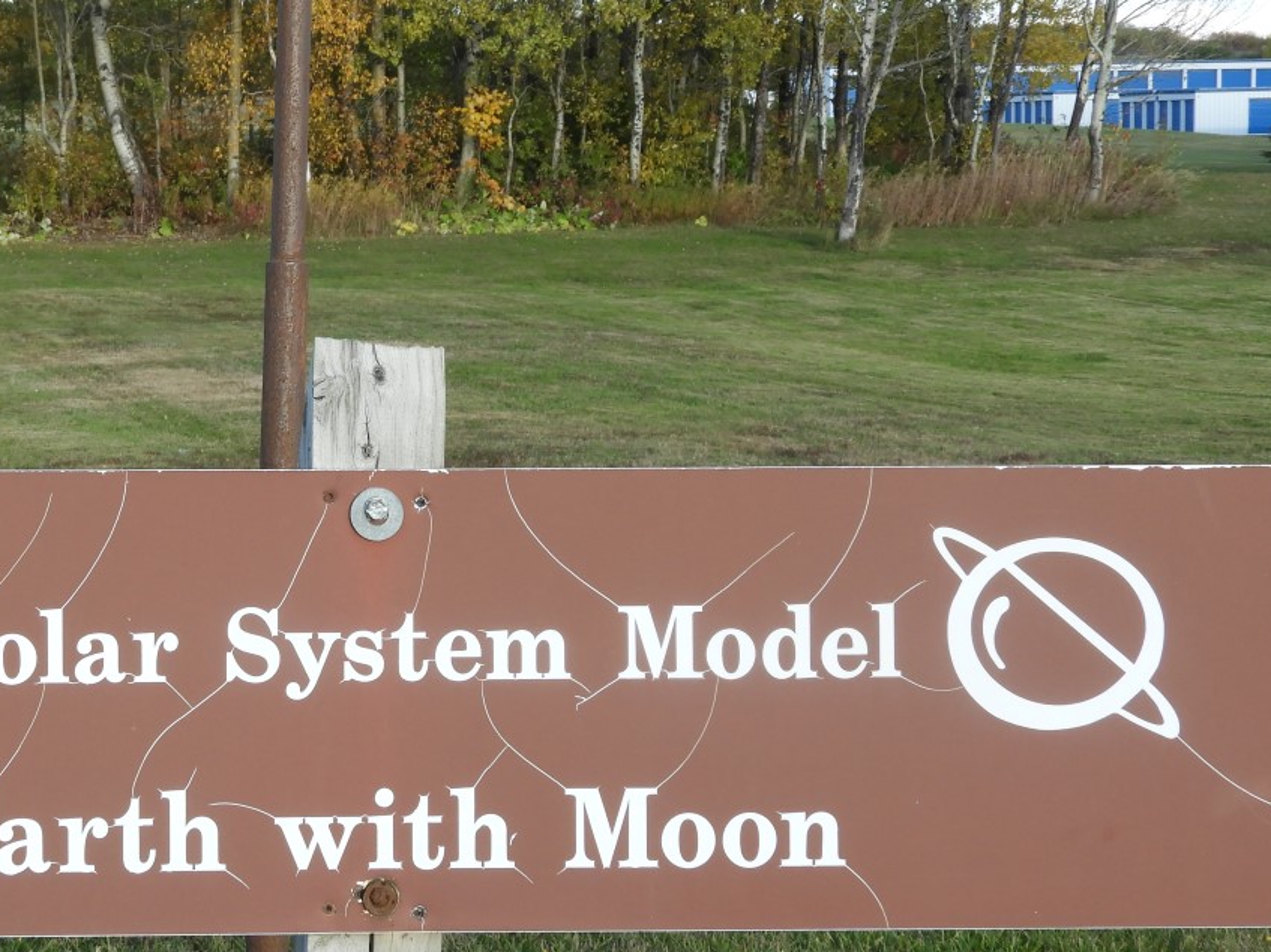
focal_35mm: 68
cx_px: 323
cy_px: 402
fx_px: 2496
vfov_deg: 21.6
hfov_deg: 28.2
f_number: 3.8
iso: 100
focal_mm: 7.2
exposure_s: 1/250
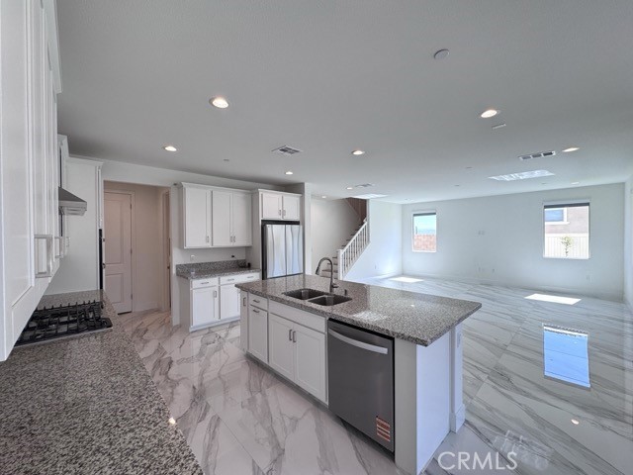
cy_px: 238
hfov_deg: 102.1
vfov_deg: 85.7
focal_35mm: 14
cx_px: 316
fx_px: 256
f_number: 2.2
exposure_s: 1/160
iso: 40
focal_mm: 2.22
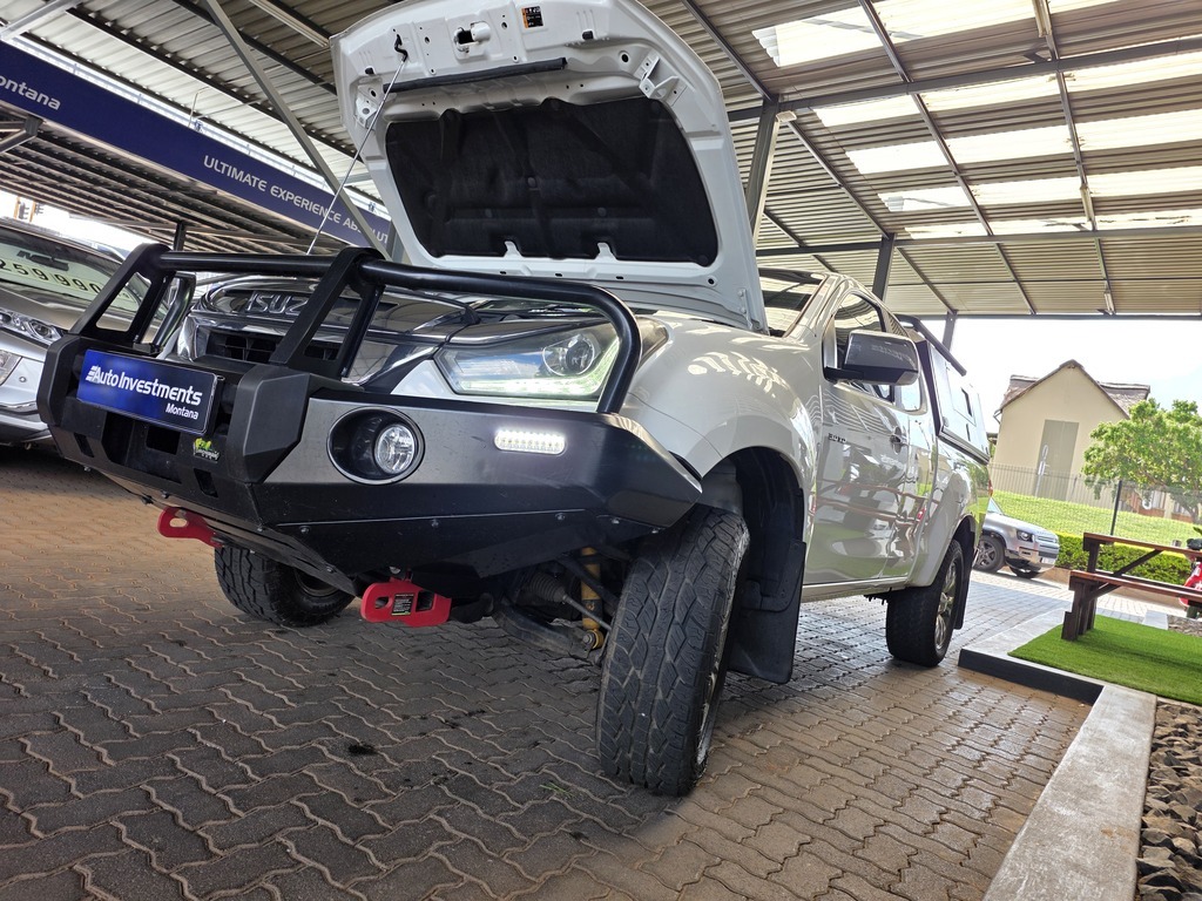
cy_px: 450
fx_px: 799
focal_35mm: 23
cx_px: 601
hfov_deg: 73.9
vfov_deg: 58.9
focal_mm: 6.25
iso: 32
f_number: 1.7
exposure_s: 1/180
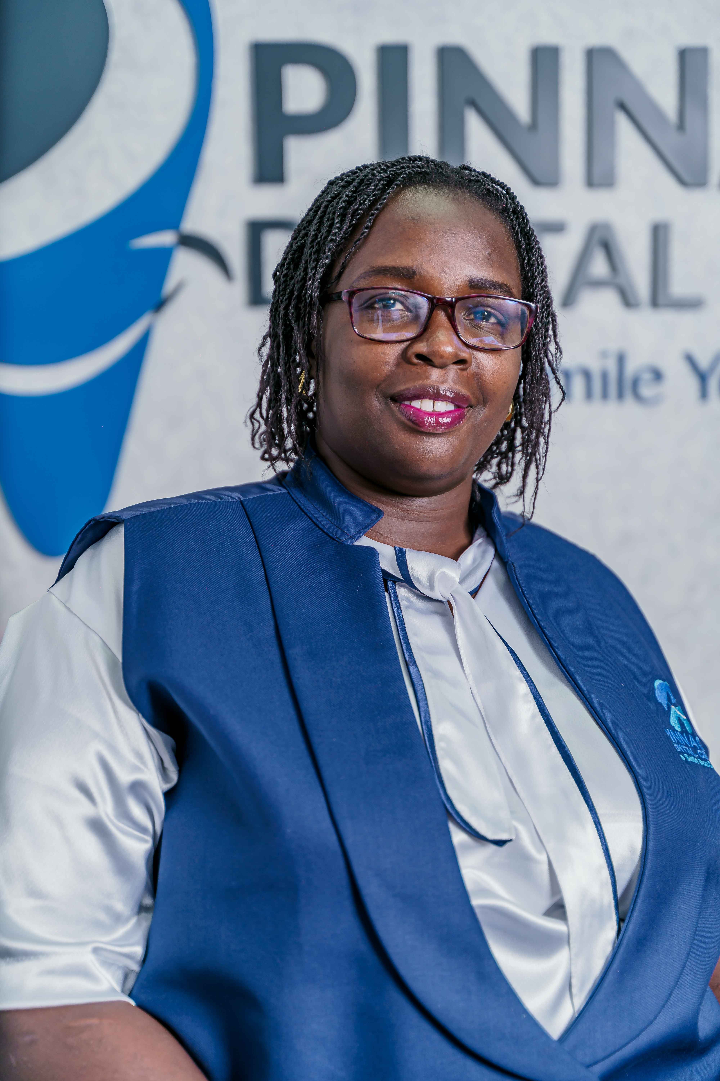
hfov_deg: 23.0
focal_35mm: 59
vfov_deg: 33.9
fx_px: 1770
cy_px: 540
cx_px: 360
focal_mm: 59
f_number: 2.8
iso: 125
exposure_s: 1/200
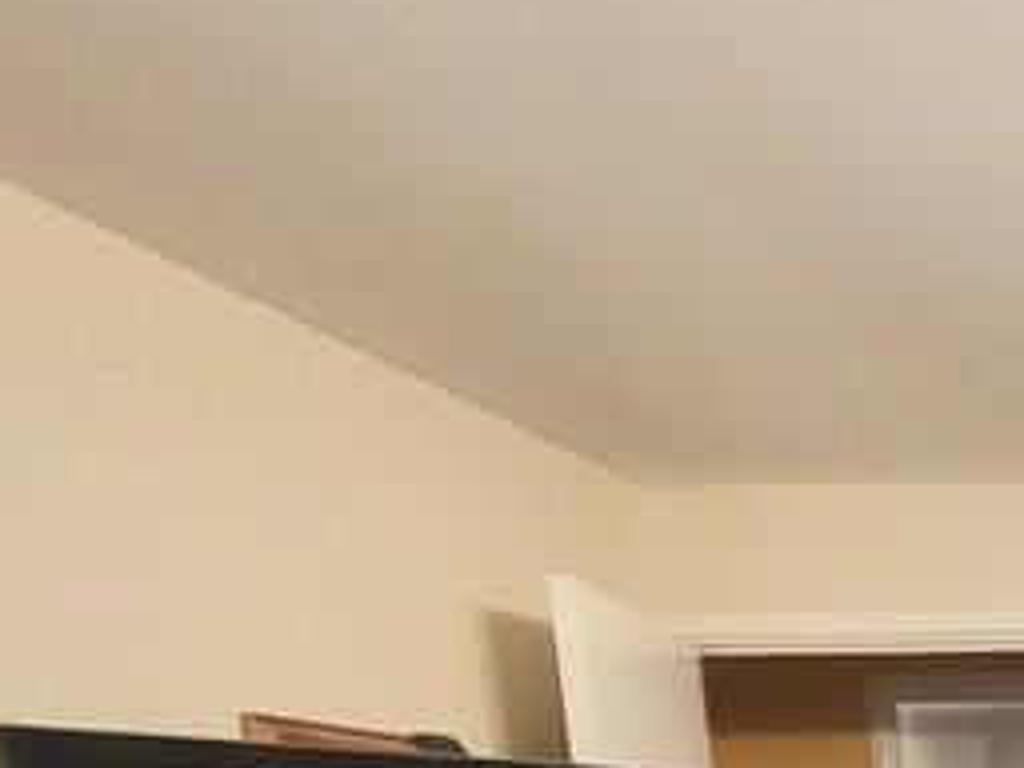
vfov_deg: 21.7
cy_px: 1252
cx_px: 1472
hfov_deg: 27.5
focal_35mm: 52
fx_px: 1538
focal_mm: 1.74
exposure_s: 1/25
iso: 640
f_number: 2.2
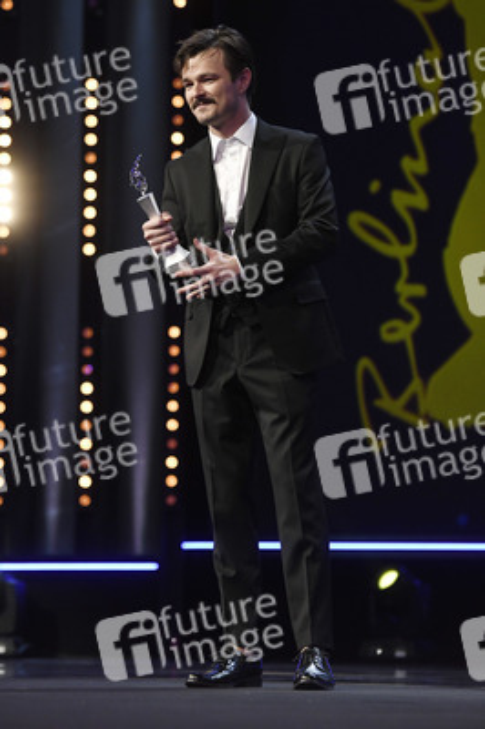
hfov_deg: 10.9
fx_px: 2530
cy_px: 364
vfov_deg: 16.4
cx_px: 242
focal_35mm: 125
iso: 3200
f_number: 4
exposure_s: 1/320
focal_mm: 125
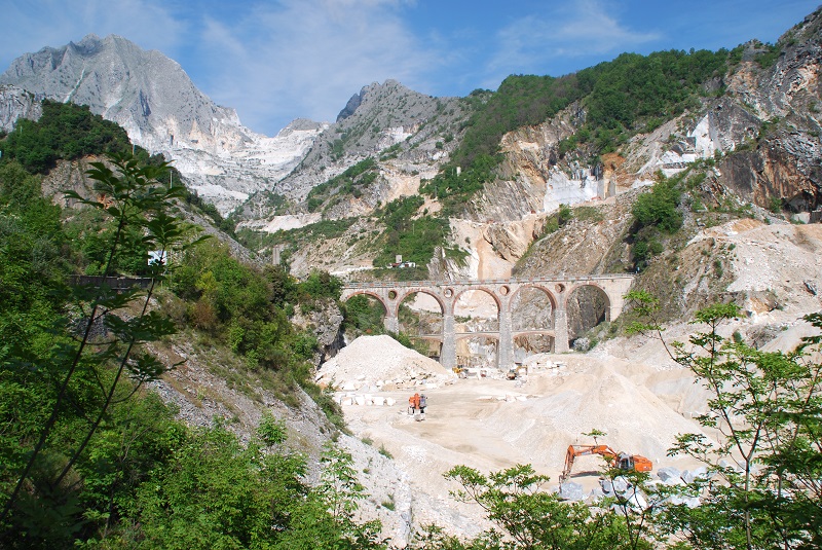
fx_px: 617
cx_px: 411
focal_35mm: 27
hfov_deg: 67.3
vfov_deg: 48.0
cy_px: 275
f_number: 8
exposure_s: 1/250
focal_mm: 18
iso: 100
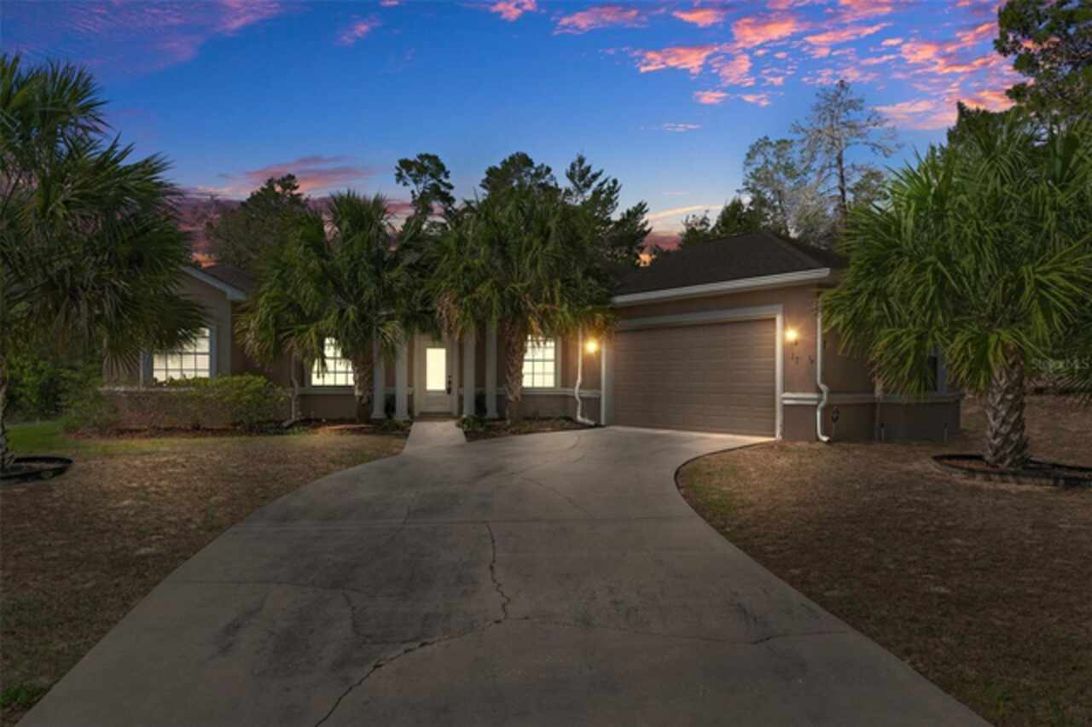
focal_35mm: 21
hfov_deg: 81.2
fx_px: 637
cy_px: 364
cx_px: 546
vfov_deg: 59.4
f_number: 8
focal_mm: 14
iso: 250
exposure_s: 1/125
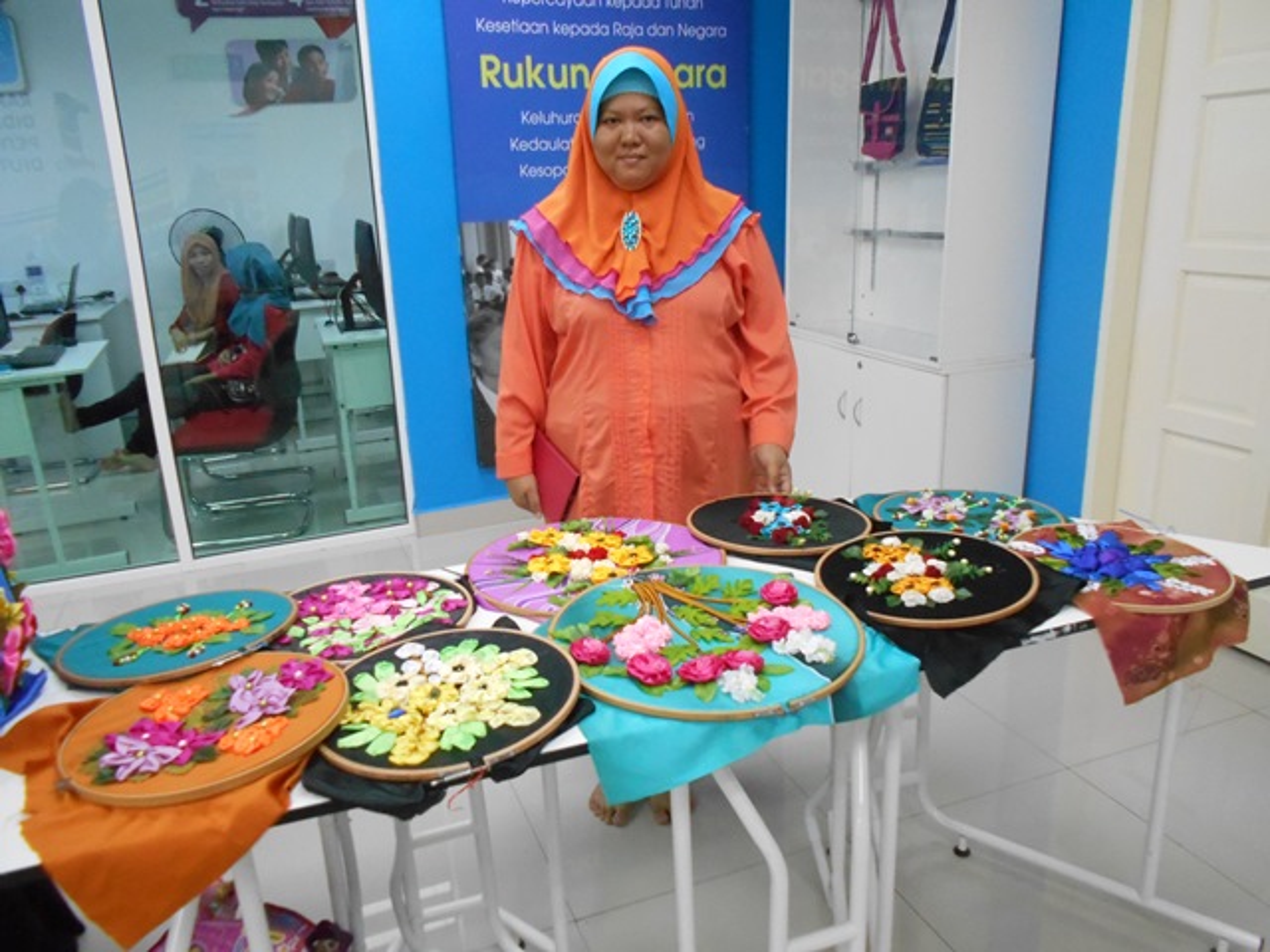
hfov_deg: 67.3
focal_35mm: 26
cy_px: 476
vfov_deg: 53.1
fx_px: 954
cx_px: 635
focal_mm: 4.6
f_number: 3.2
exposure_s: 1/60
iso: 800
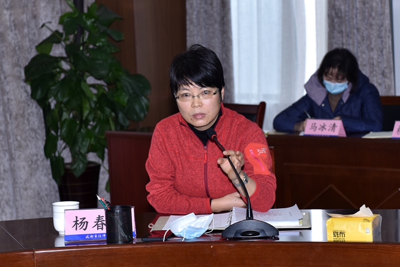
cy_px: 134
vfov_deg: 19.5
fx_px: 778
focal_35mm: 70
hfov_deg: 28.8
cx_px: 200
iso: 250
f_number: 5
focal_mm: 70
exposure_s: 1/60
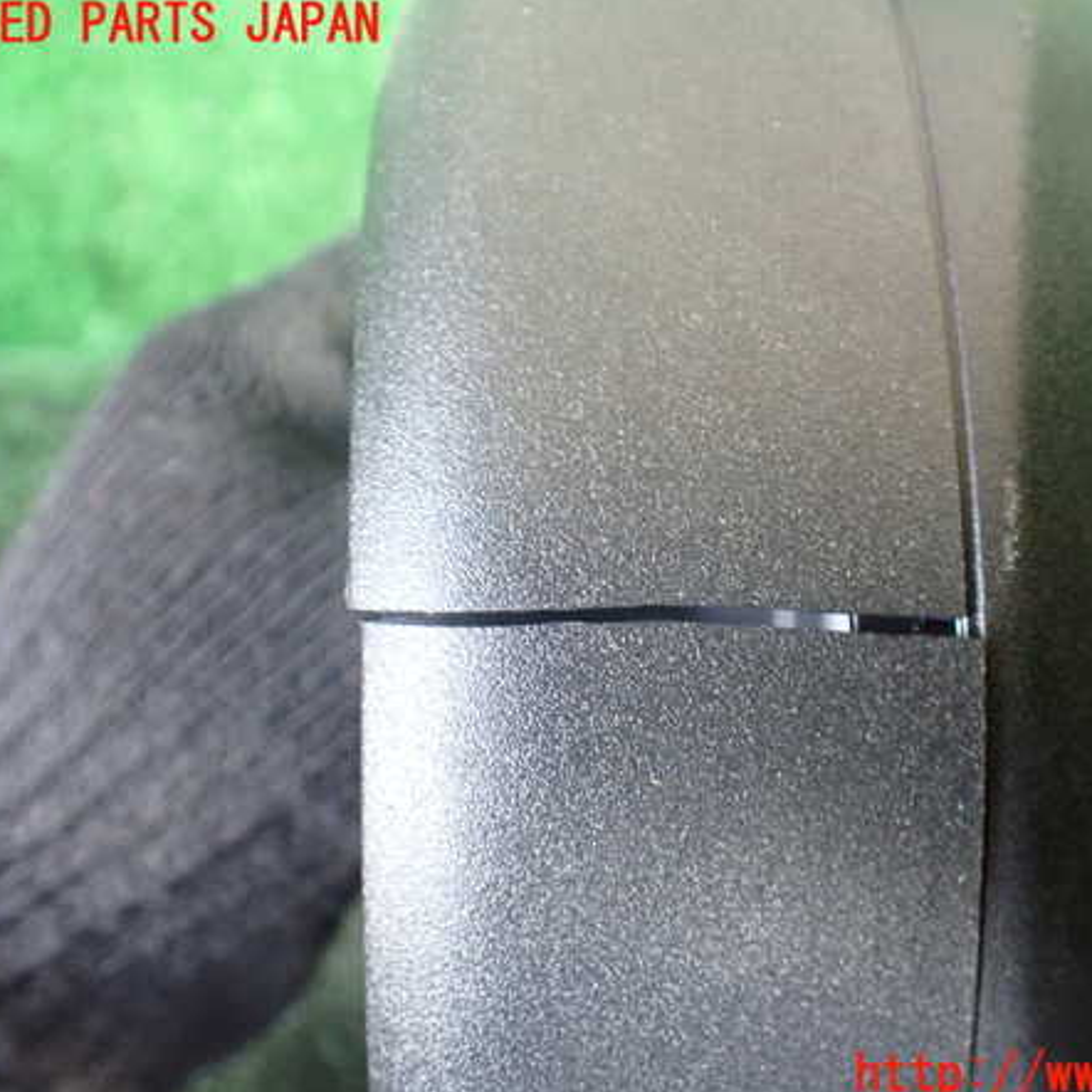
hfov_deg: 45.7
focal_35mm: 36
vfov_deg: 46.0
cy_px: 551
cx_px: 672
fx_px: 1285
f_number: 2.3
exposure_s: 1/50
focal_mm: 5.4
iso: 800
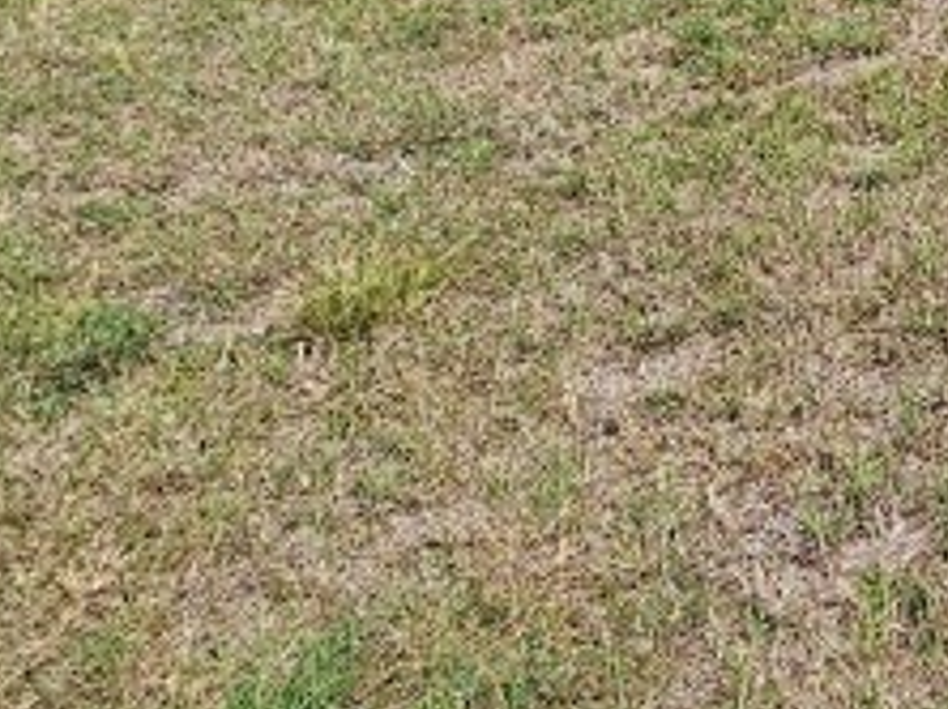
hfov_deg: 19.5
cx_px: 1858
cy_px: -337
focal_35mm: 60
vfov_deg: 20.9
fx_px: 1641
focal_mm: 2.2
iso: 50
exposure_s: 1/3778
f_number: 2.2
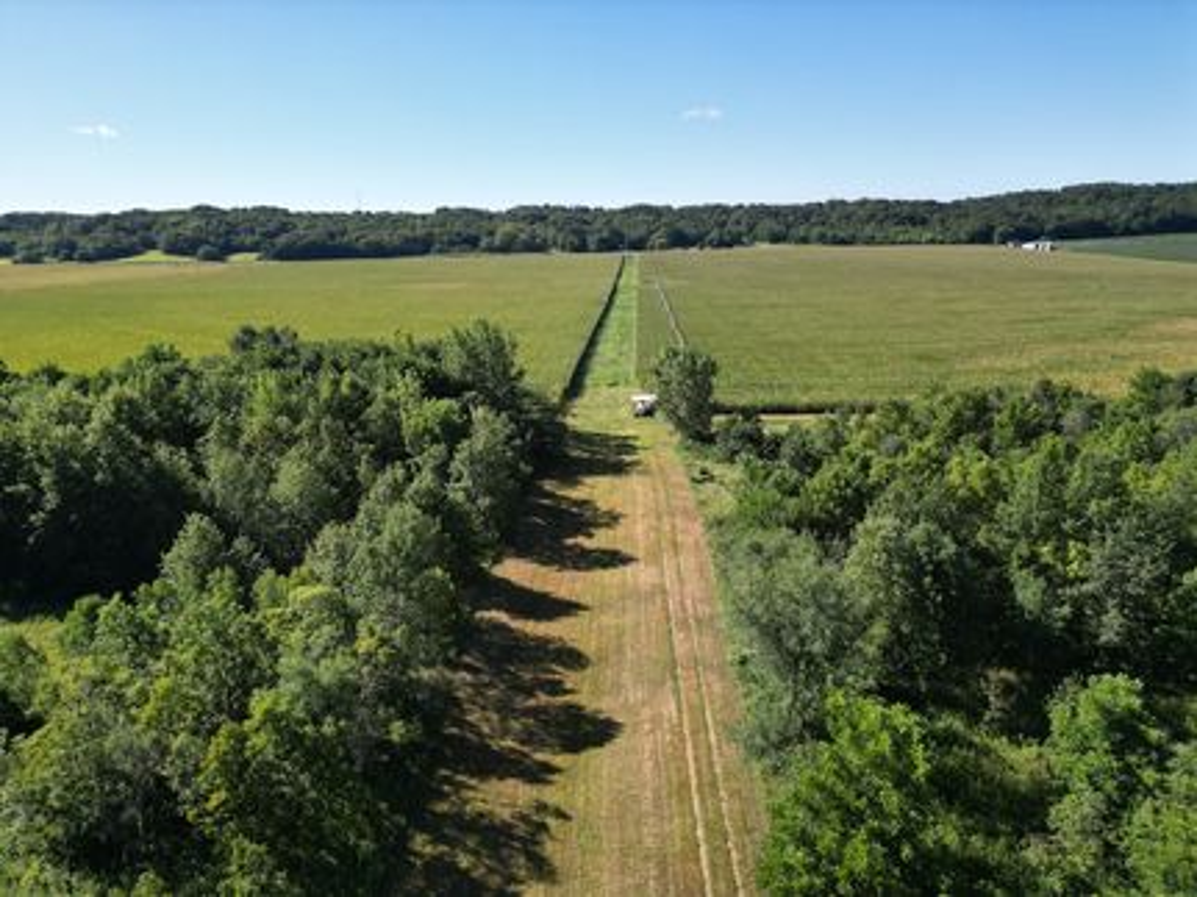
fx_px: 830
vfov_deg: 56.8
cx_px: 598
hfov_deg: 71.6
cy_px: 448
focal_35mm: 24
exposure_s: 1/2000
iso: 100
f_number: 1.7
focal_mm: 6.72
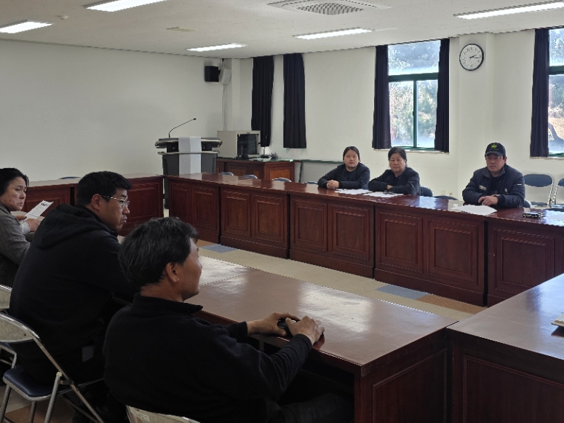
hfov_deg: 48.5
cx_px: 351
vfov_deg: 37.5
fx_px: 619
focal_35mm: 38
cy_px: 164
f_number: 1.7
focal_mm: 6.3
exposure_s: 1/120
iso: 25
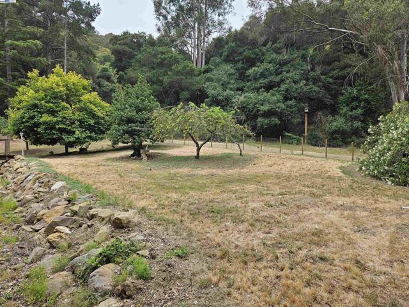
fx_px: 272
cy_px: 154
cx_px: 204
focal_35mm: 23
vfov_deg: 58.9
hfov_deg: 73.9
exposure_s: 1/304
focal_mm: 5.4
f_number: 1.8
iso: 25
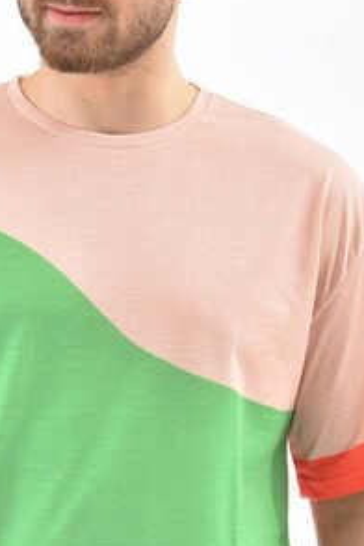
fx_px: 4489
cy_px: 403
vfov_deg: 7.0
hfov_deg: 4.6
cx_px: 71
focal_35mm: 296
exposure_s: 1/160
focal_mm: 116
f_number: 7.1
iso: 100
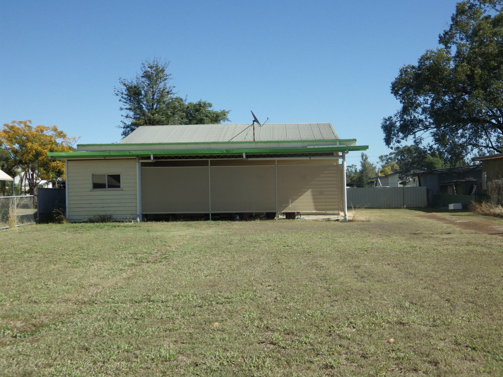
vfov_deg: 29.1
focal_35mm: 50
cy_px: 188
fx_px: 727
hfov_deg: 38.2
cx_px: 252
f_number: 3.8
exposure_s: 1/800
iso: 100
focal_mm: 9
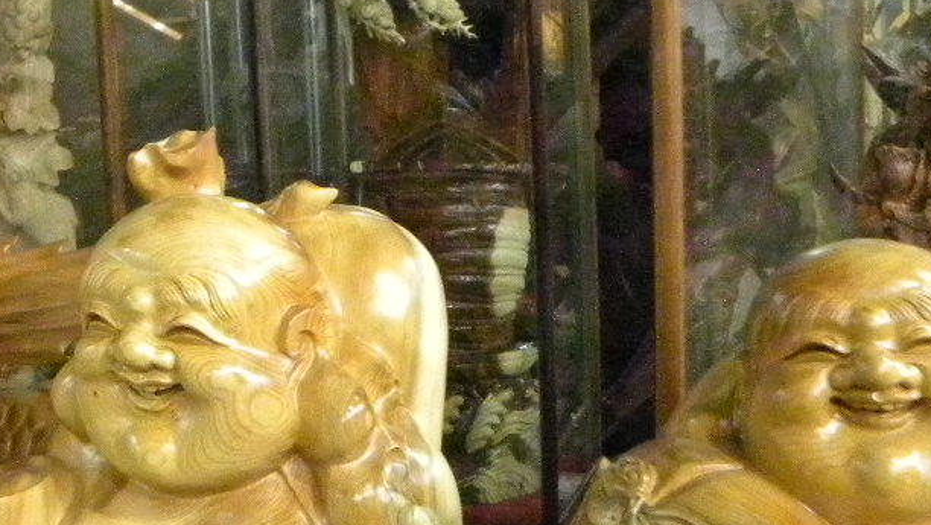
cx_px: 0
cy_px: 103
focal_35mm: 74
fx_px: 1828
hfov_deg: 27.0
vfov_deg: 16.2
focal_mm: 4.6
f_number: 2.8
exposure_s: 1/20.3
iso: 800
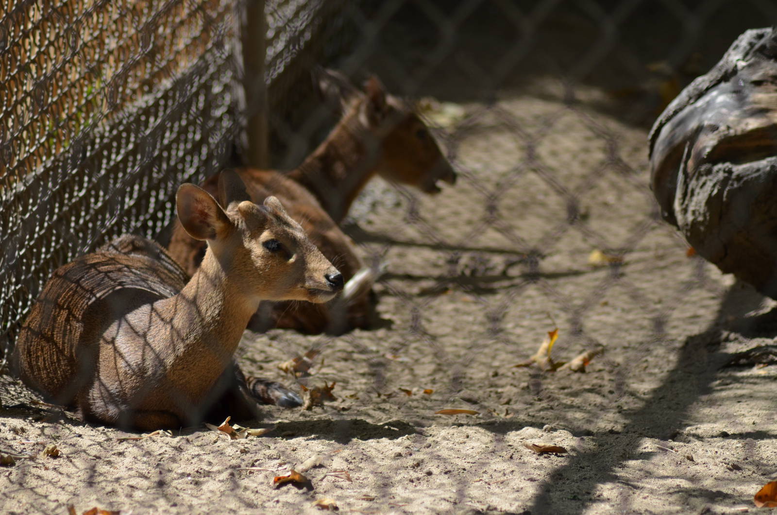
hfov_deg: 9.8
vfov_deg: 6.5
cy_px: 258
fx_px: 4523
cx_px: 388
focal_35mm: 210
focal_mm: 140
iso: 400
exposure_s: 1/1250
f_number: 4.5
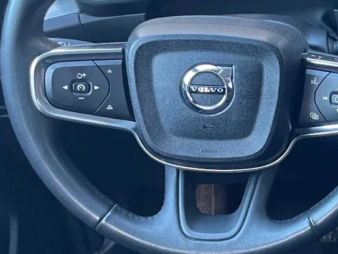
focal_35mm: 92
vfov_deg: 16.0
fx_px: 898
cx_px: 484
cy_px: 153
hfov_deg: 19.1
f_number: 1.6
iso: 250
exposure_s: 1/60
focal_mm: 4.2
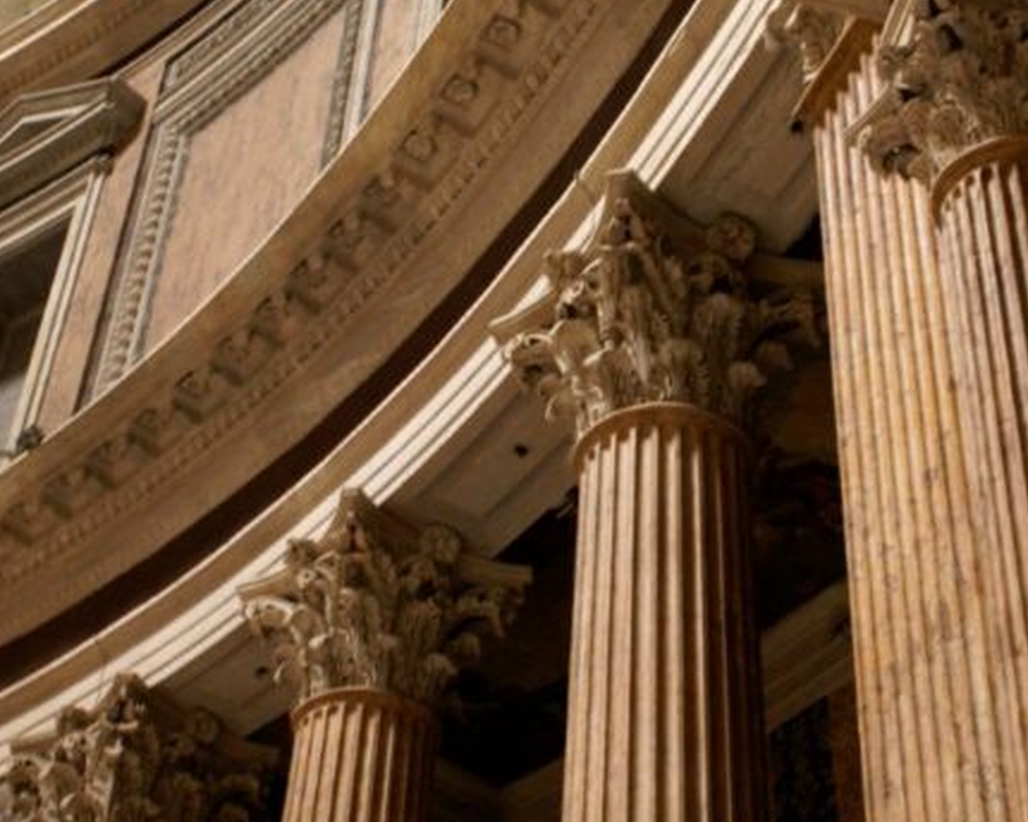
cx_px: 624
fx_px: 1795
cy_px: 410
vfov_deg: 25.8
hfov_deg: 31.9
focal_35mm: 59
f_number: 5
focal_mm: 30
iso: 400
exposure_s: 1/6
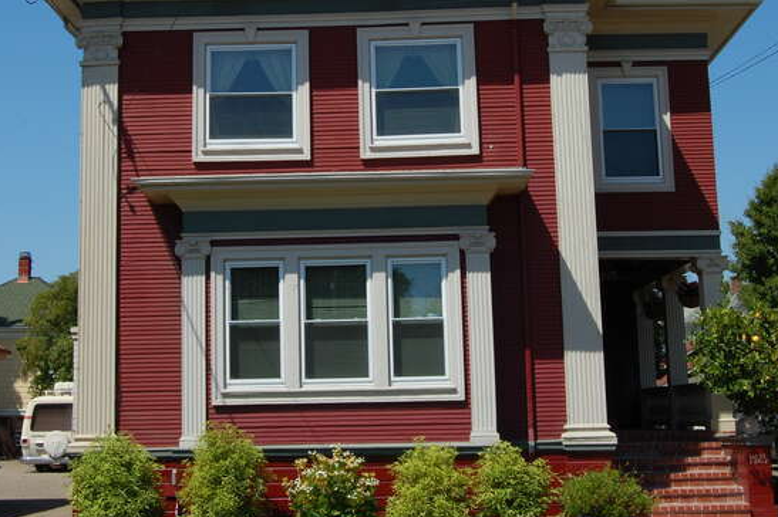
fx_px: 1231
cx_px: 357
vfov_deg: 23.7
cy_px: 195
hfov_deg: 35.1
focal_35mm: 57
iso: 200
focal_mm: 26
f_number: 16
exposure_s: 1/125
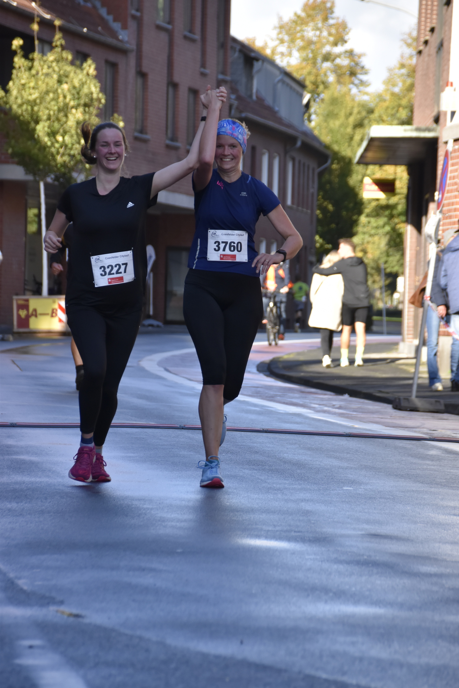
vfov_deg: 10.5
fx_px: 3727
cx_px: 230
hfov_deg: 7.0
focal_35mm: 195
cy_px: 344
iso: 800
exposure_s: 1/1000
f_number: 6
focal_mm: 130
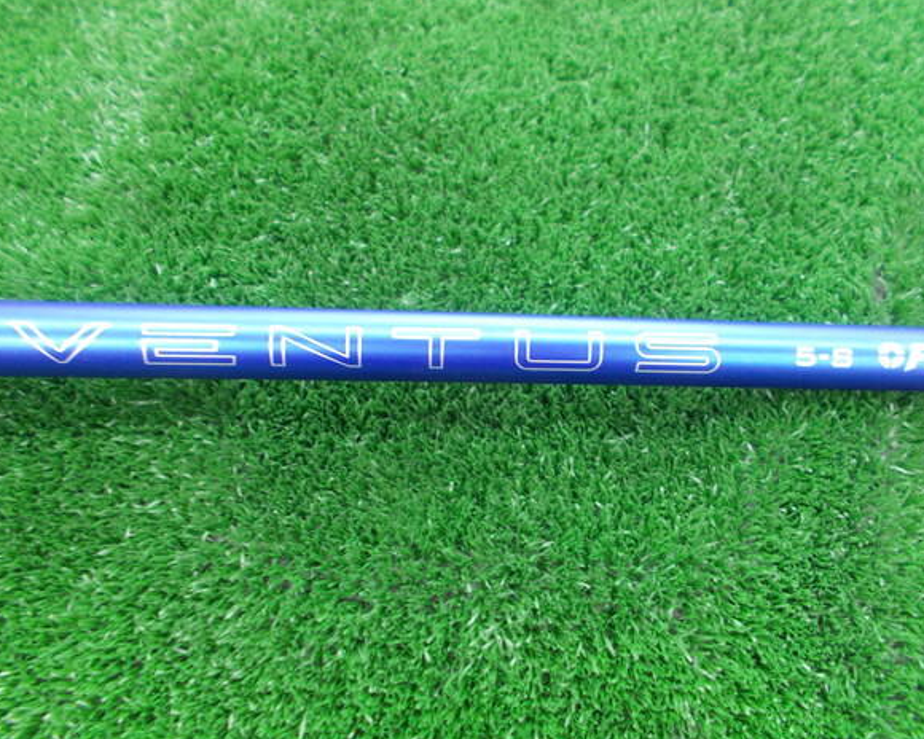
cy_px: 376
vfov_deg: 51.5
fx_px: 766
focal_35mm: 28
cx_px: 499
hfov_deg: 62.1
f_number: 3.2
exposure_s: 1/8
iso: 200
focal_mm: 4.6
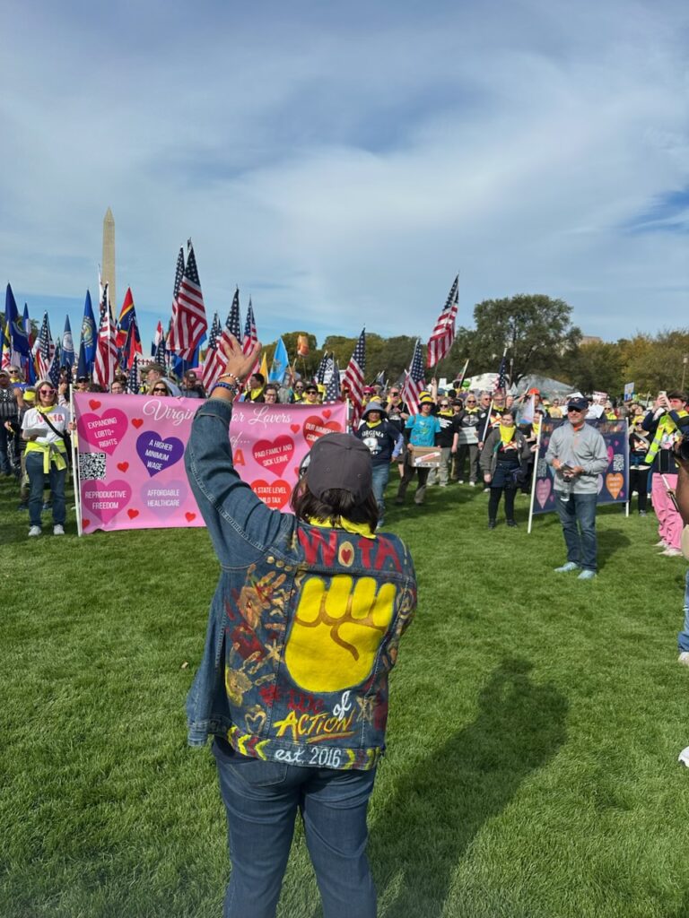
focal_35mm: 24
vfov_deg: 71.6
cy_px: 459
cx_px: 344
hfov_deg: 56.8
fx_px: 637
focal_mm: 6.86
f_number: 1.78
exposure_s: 1/5263
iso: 80
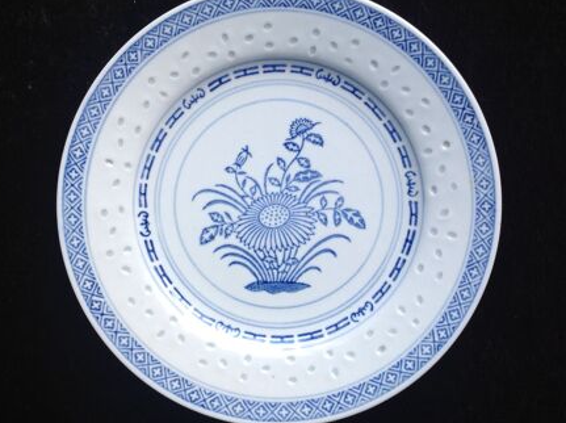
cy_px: 207
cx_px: 274
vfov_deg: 36.7
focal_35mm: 39
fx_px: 637
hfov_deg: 47.9
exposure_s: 1/30
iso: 50
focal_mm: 4.28
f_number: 2.4
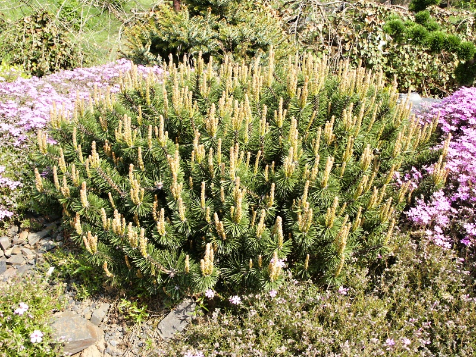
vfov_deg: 36.8
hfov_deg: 47.9
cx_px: 238
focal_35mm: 39
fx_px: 536
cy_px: 178
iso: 64
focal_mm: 8.07
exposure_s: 1/60
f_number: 6.7
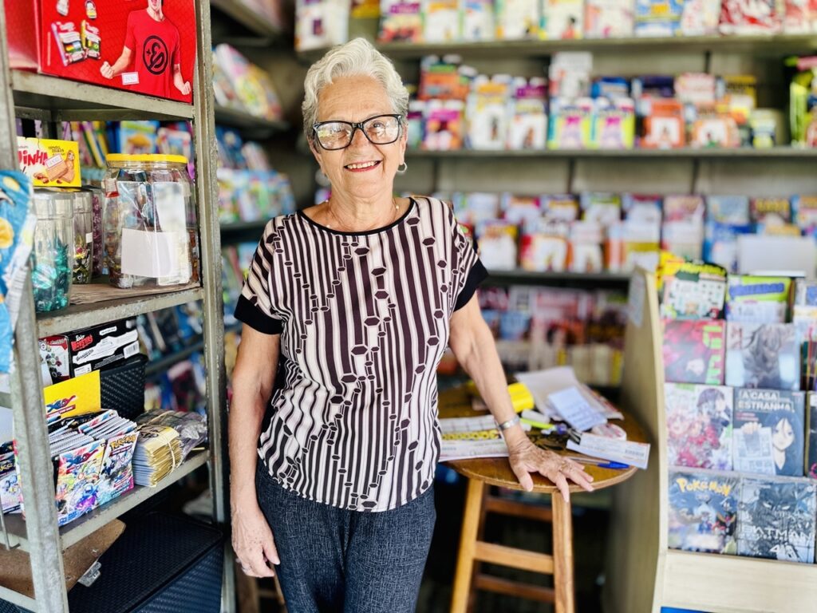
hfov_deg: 71.6
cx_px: 408
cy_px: 306
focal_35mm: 24
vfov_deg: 56.8
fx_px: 566
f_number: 1.78
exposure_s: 1/120
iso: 80
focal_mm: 6.86
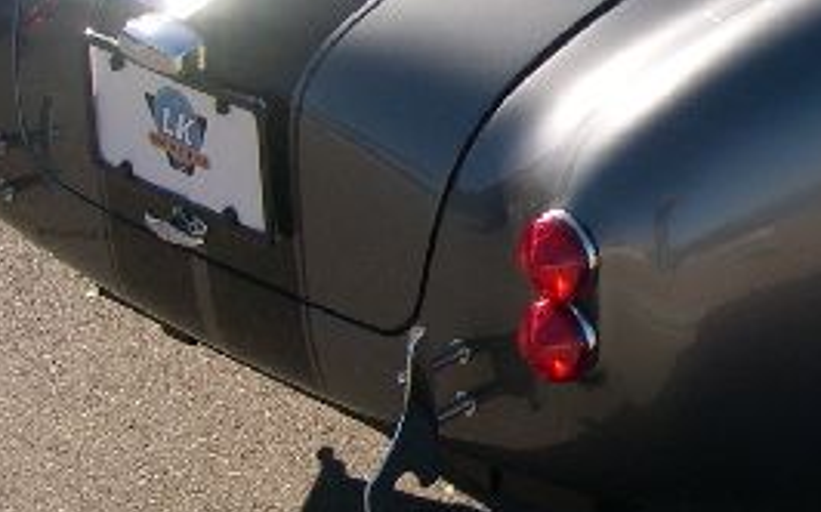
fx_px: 2706
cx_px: 1046
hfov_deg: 16.4
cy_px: 83
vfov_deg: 10.8
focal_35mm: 121
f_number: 7.6
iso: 100
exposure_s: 1/167
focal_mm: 8
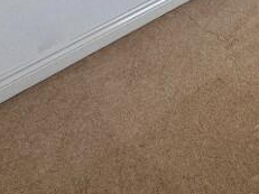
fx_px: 464
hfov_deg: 22.5
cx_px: 433
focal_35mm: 62
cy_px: -148
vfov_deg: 18.7
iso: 80
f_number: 2.2
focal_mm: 2.22
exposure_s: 1/99
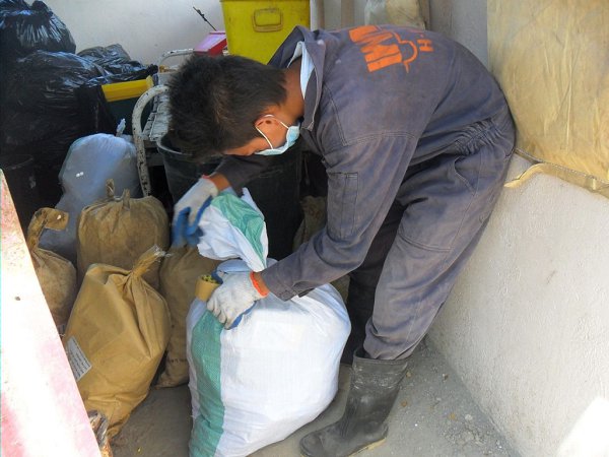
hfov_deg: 65.3
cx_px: 304
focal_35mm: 27
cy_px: 228
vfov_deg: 51.4
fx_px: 475
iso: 100
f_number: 3.5
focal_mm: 4.9
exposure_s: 1/90
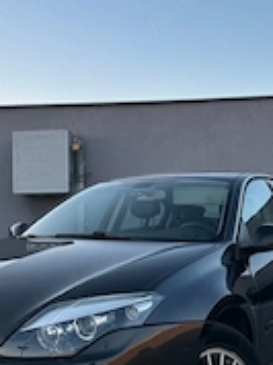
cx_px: 92
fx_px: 569
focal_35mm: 54
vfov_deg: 35.6
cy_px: 166
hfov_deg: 26.8
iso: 80
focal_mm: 6.86
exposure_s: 1/685
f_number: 1.78
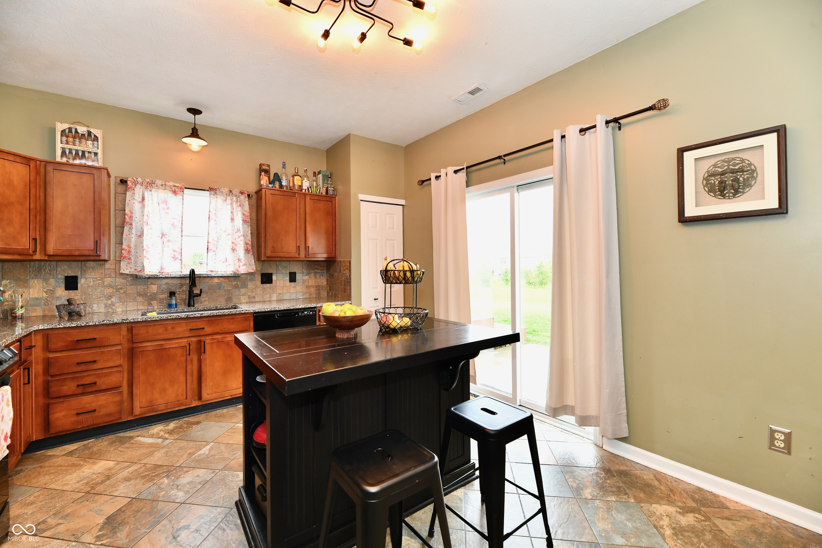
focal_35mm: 14
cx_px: 411
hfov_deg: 104.3
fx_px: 320
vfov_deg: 81.2
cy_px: 274
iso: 640
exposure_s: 1/60
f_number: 6.3
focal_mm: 14
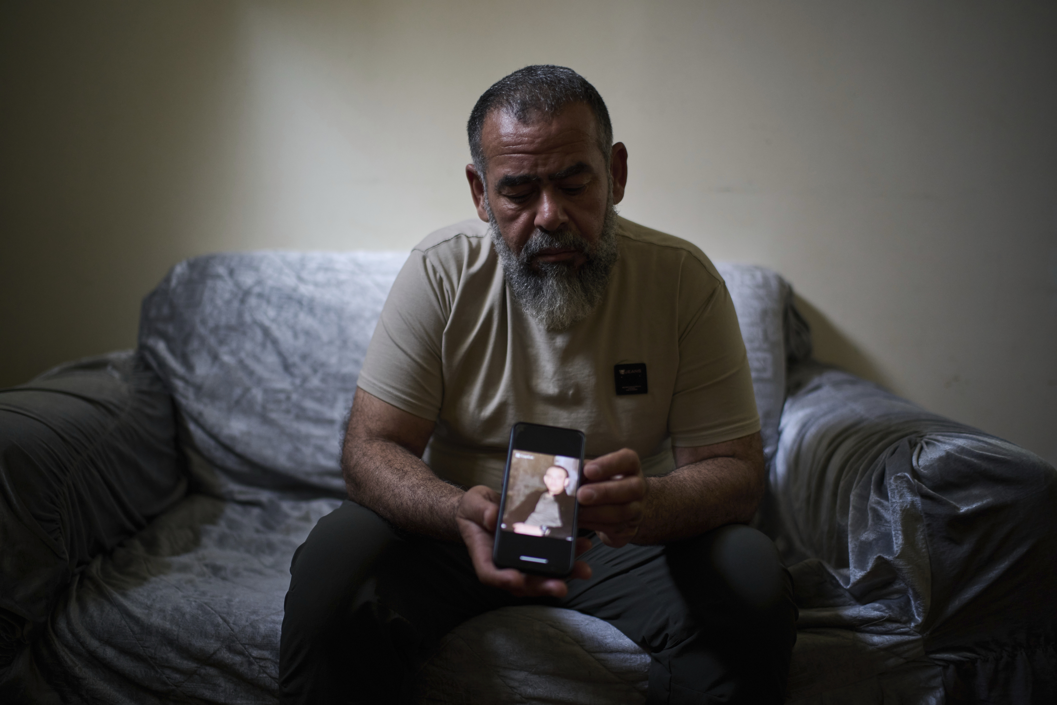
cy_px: 352
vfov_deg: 37.9
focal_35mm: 35
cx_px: 528
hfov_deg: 54.4
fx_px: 1028
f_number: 1.4
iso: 800
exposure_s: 1/250
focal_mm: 35
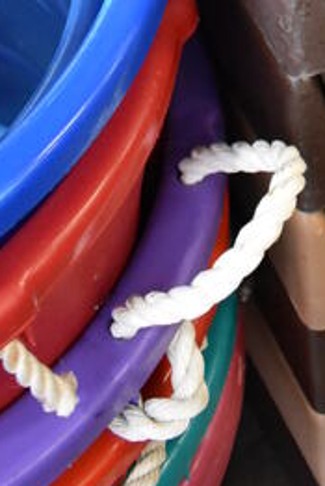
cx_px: 351
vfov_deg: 18.4
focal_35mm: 94
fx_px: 1271
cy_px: -311
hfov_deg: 14.3
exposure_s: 1/125
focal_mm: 18
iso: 3200
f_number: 3.5
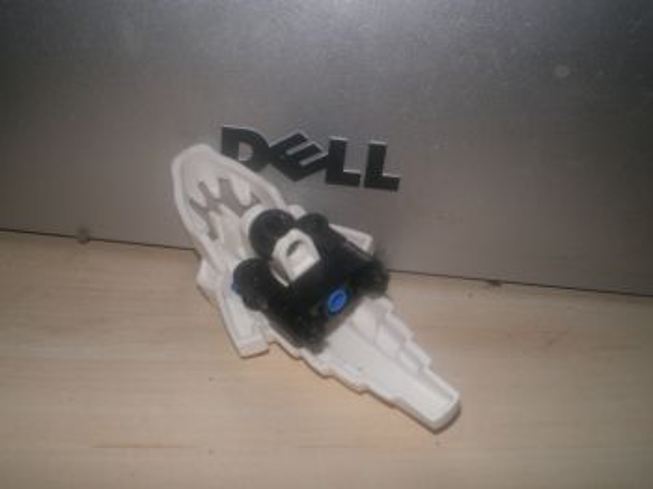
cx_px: 326
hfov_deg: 49.0
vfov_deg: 37.7
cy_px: 244
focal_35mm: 38
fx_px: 716
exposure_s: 1/30
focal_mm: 6.3
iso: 64
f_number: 4.6
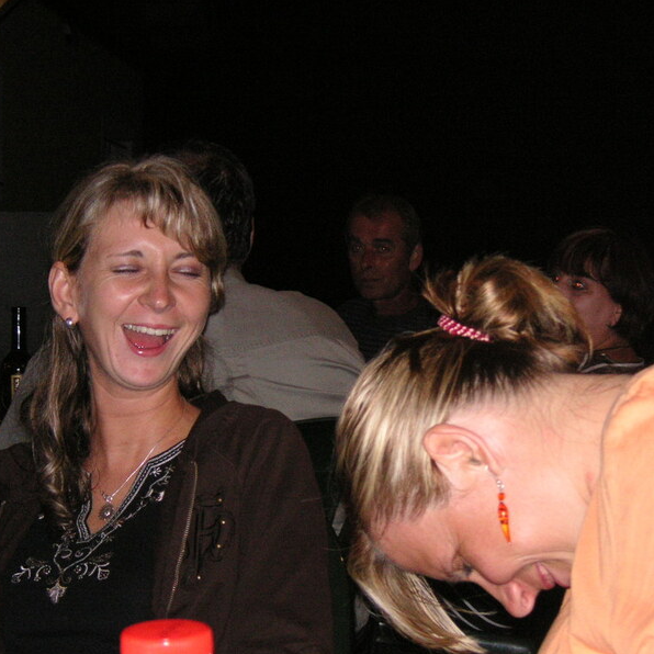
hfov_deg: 20.9
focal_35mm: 83
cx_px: 392
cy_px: 327
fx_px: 1774
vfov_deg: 20.9
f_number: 4.2
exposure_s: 1/90
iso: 160
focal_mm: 11.7
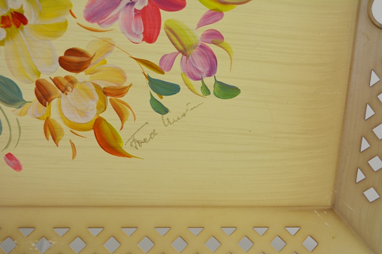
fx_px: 557
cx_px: 191
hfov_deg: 37.9
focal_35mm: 52
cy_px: 127
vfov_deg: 25.8
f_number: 5.6
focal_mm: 35
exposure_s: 1/125
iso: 280
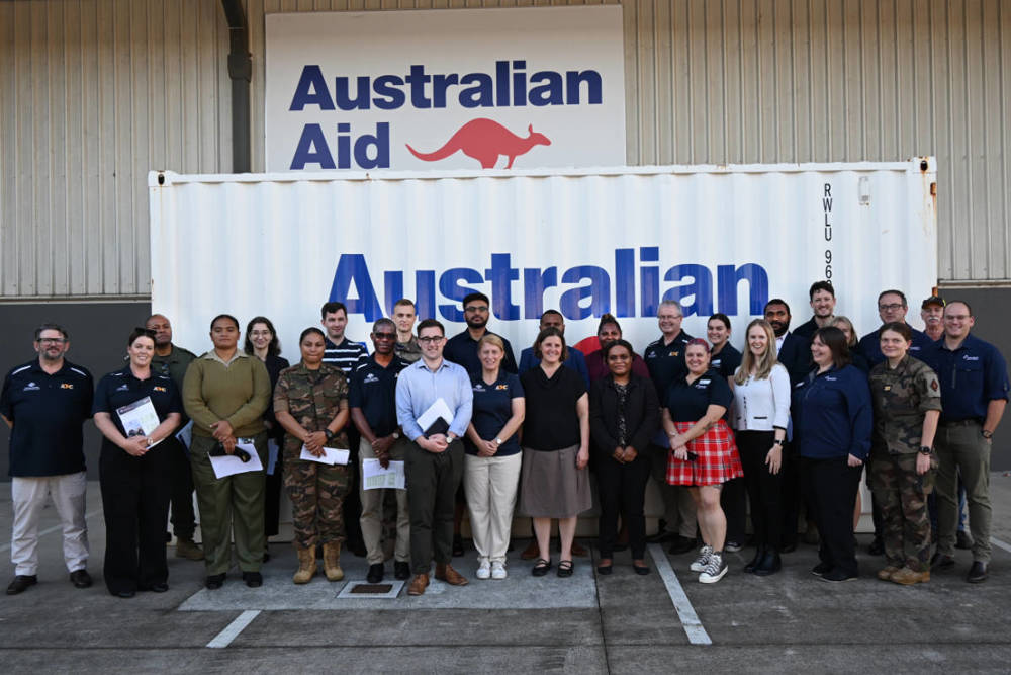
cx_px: 506
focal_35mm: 28
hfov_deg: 66.4
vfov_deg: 47.2
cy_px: 338
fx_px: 772
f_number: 4.2
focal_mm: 27.5
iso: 280
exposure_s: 1/250
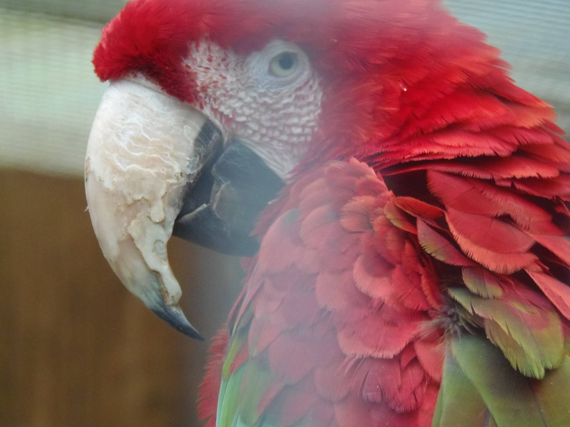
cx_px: 285
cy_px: 214
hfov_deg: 8.2
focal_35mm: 242
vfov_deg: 6.1
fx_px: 3985
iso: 400
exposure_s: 1/60
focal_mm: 44.9
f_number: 5.1
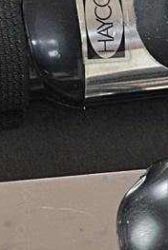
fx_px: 2184
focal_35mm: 313
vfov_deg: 6.6
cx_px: 166
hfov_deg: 4.4
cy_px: 67
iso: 2000
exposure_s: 1/60
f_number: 5.6
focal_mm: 55
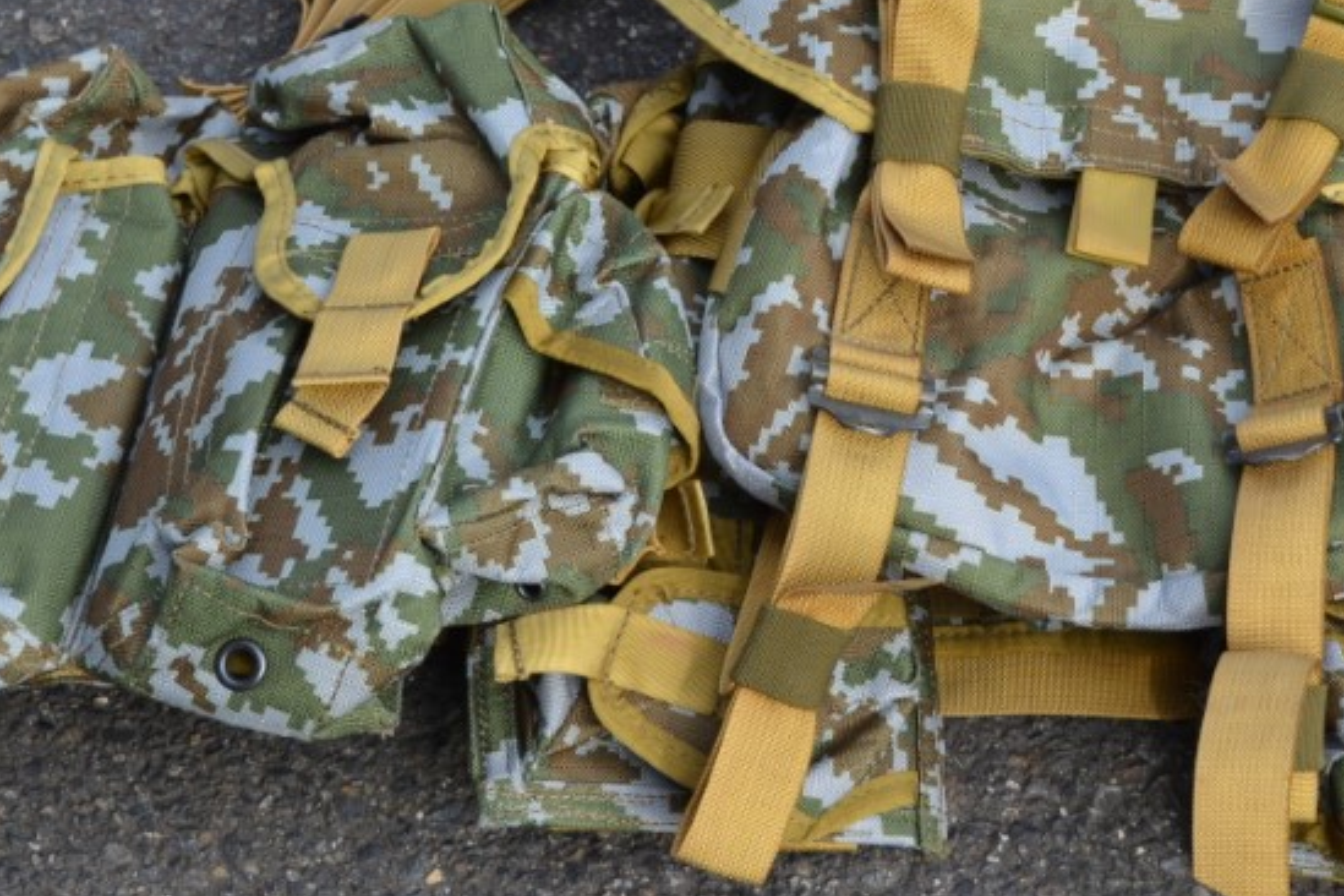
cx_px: 1048
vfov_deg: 10.3
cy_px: 192
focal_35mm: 133
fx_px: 4965
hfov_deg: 15.3
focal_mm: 38
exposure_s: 1/200
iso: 200
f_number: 7.1
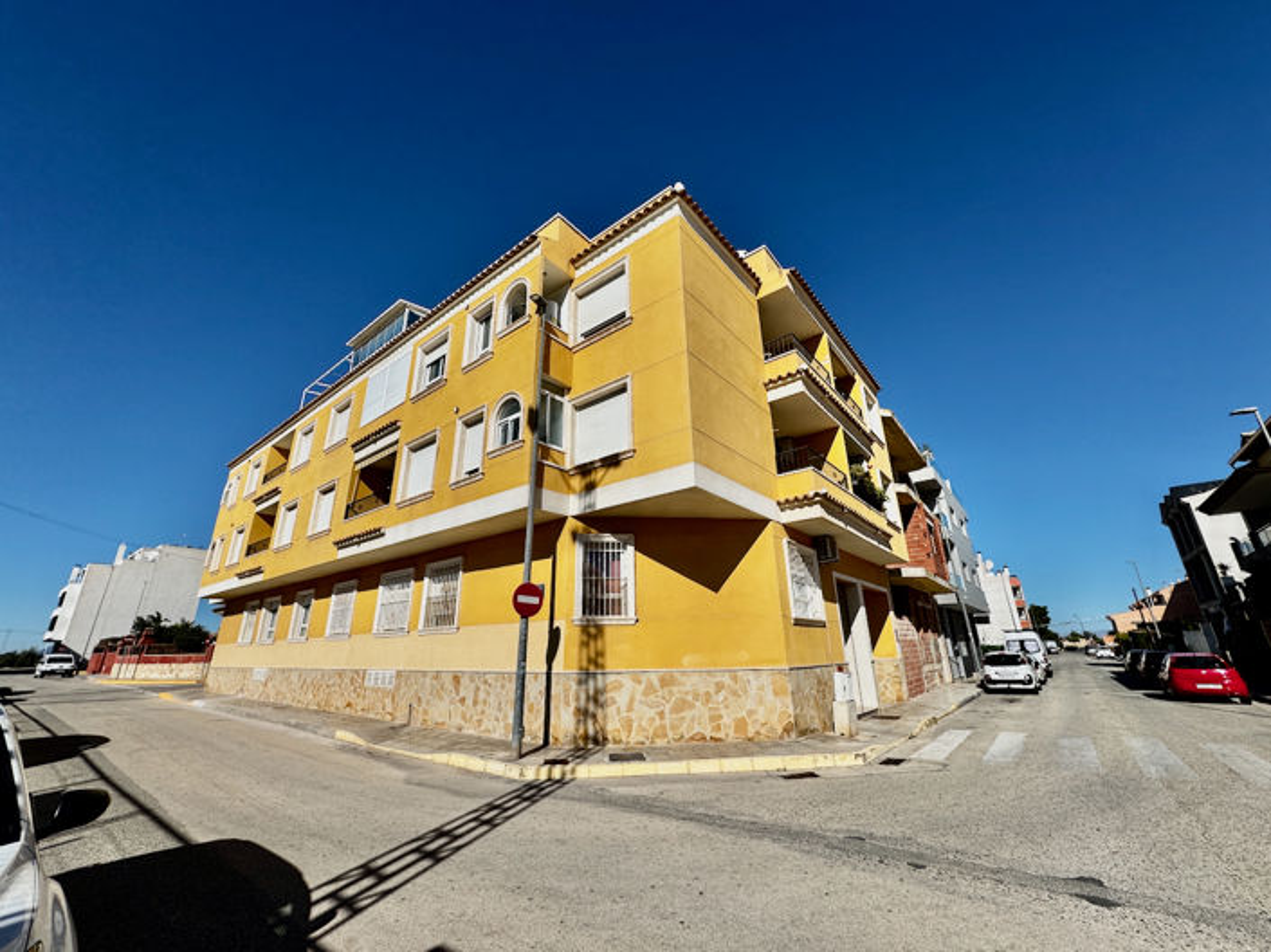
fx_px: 514
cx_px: 636
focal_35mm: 14
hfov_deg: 102.1
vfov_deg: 85.6
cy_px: 476
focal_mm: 2.22
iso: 40
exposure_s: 1/4630
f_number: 2.2
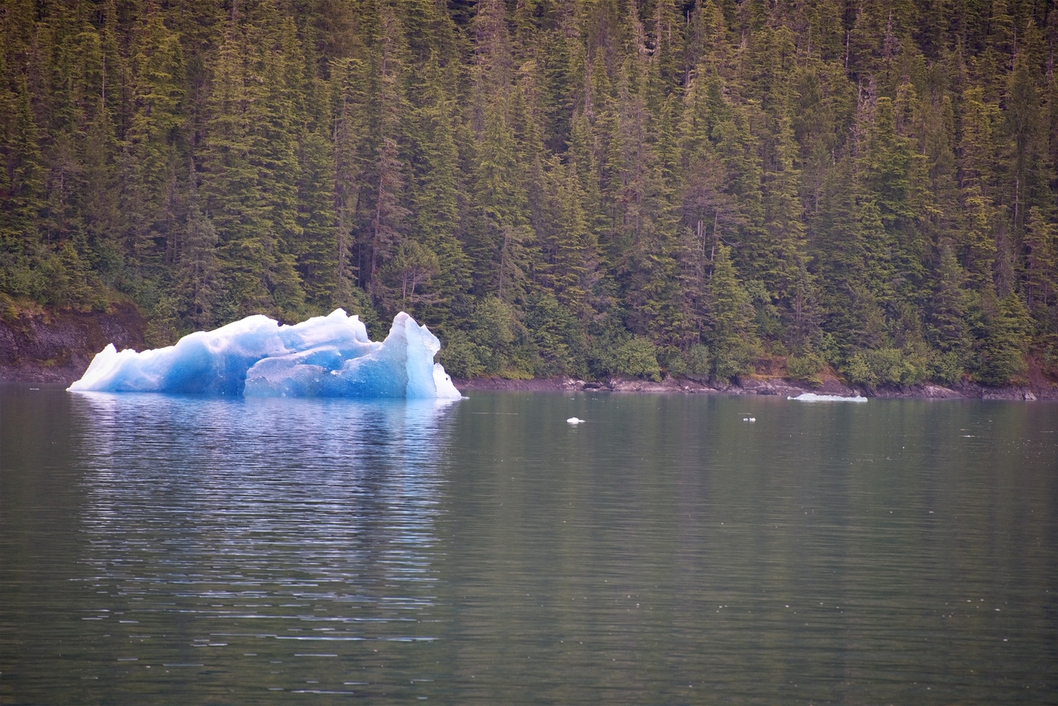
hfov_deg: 6.9
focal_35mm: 300
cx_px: 529
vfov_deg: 4.6
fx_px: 8818
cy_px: 353
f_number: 5.6
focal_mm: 300
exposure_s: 1/640
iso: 800
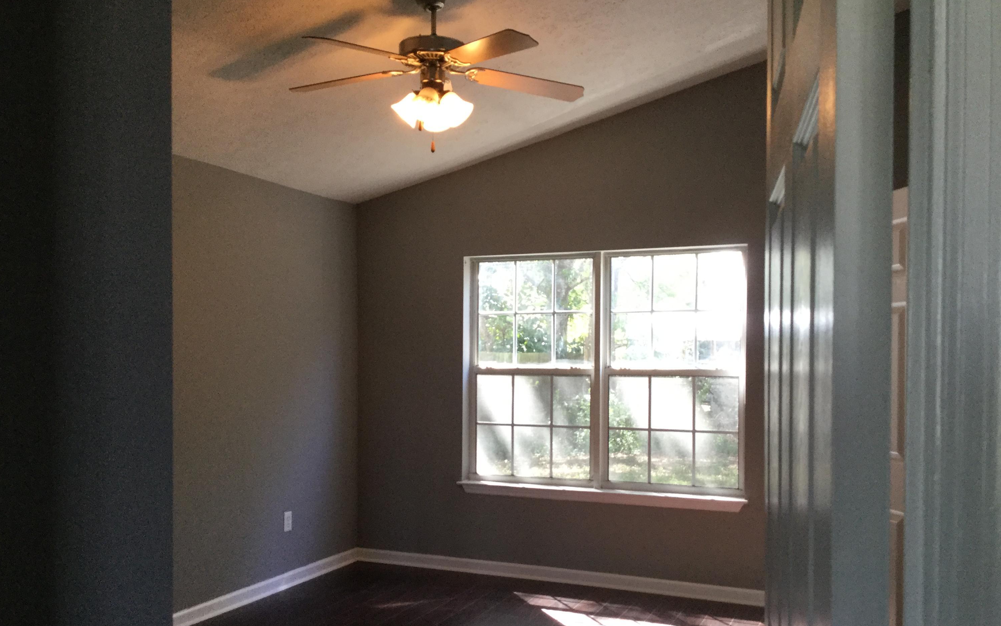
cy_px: 369
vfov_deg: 38.2
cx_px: 501
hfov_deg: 58.1
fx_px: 900
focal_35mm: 33
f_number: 2.4
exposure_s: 1/30
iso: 40
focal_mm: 3.3
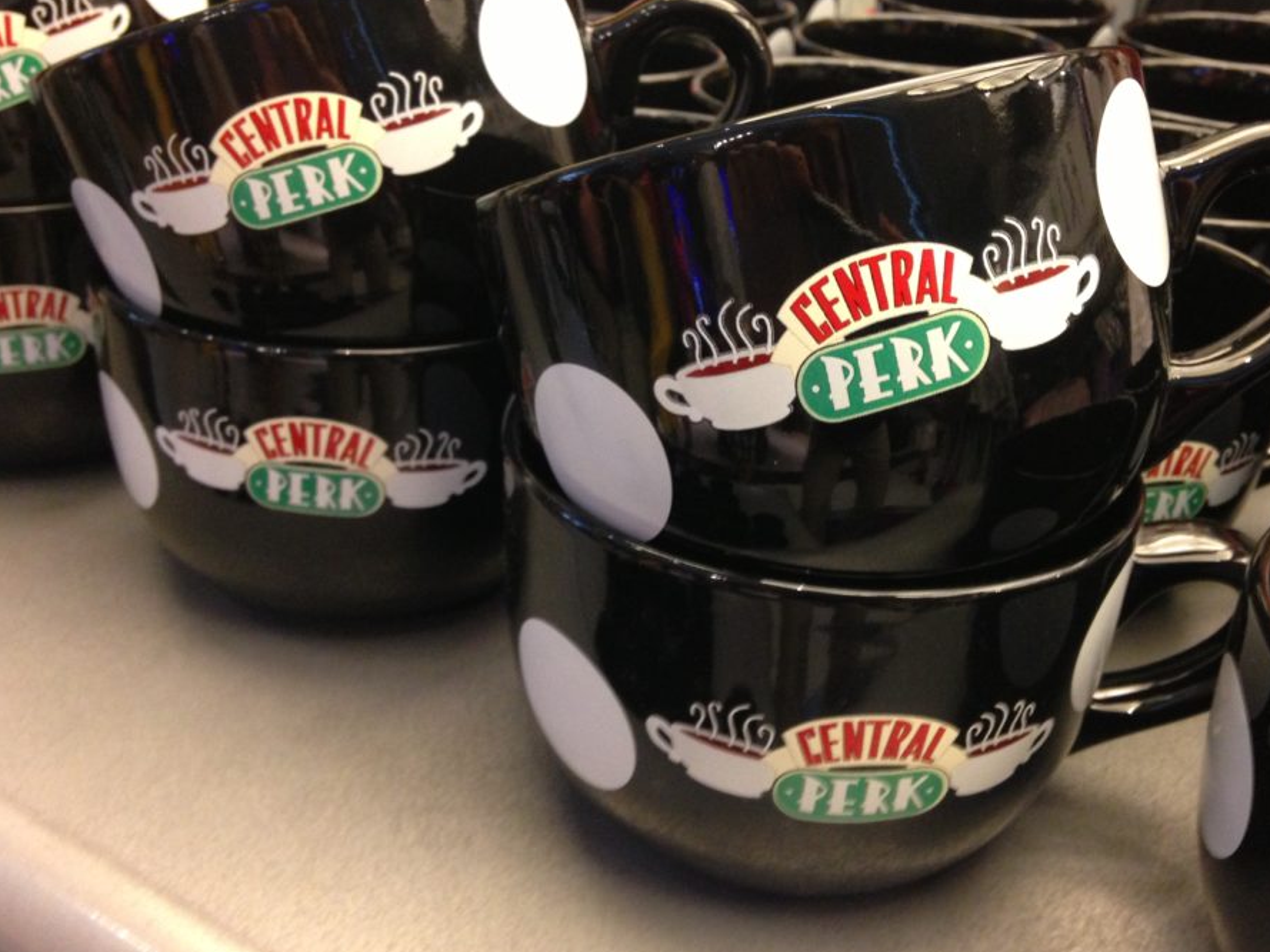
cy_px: 414
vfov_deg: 37.7
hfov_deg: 48.9
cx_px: 706
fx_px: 1394
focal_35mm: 38
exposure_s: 1/20
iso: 250
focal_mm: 4.13
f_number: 2.4
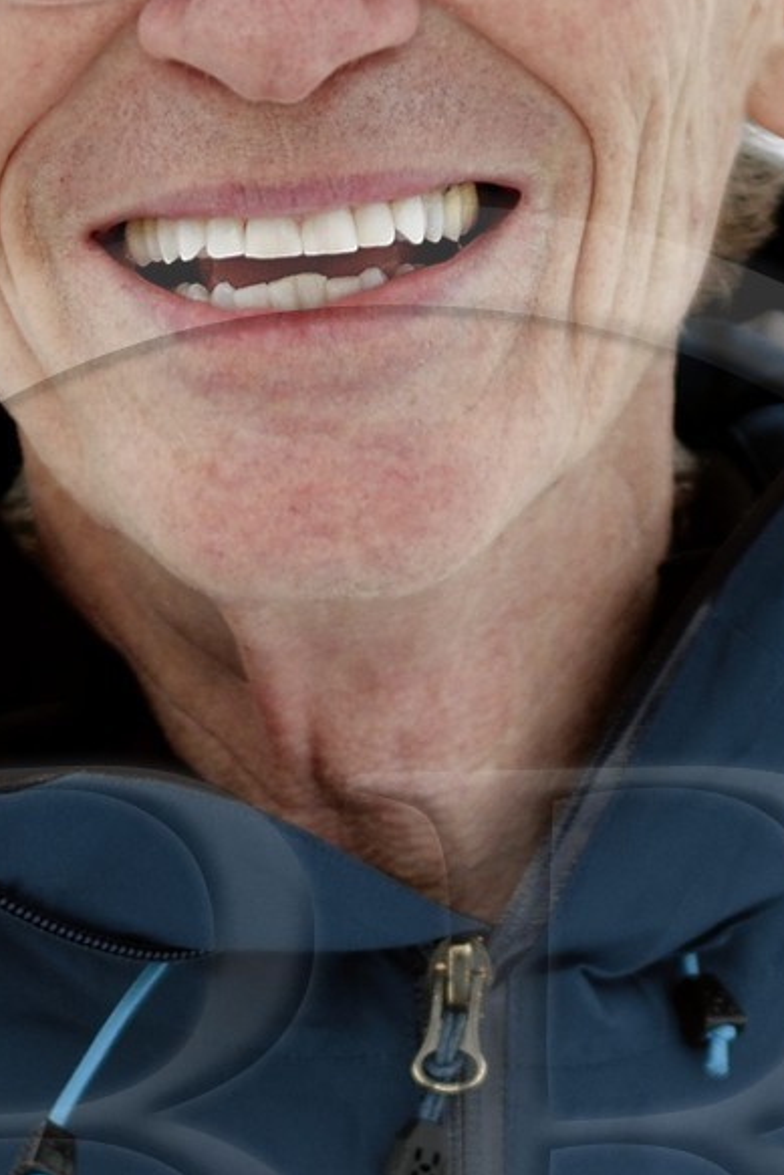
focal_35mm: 288
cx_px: 395
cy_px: 1145
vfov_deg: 7.1
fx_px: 9402
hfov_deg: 4.8
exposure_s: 1/125
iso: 400
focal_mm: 70
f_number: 3.2
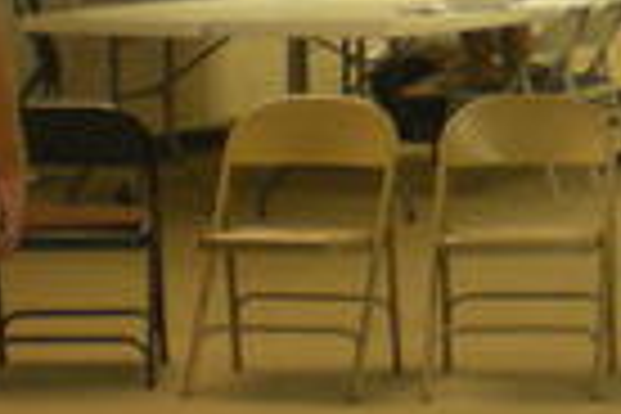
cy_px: 68
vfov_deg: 7.5
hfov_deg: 10.8
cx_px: 914
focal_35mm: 183
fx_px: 3157
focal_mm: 6.3
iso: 175
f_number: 3.1
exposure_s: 1/30
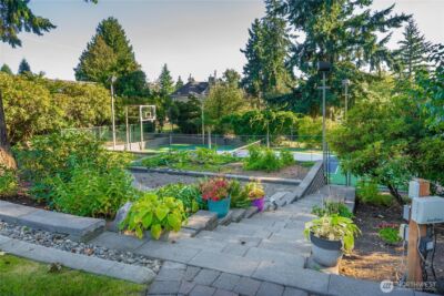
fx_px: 271
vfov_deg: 57.3
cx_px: 222
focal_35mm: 22
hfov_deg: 78.6
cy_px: 148
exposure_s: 1/30
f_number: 7.1
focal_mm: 22
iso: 160
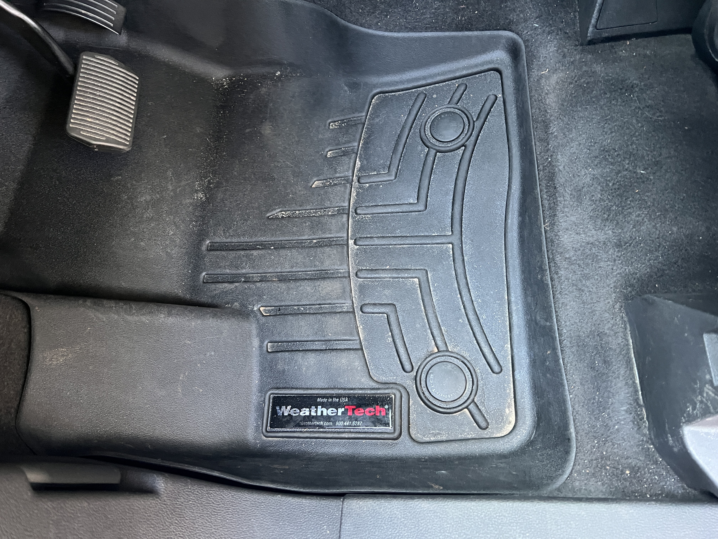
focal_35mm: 26
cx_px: 359
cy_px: 270
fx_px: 539
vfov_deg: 53.1
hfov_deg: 67.3
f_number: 1.5
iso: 640
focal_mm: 5.7
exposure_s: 1/40
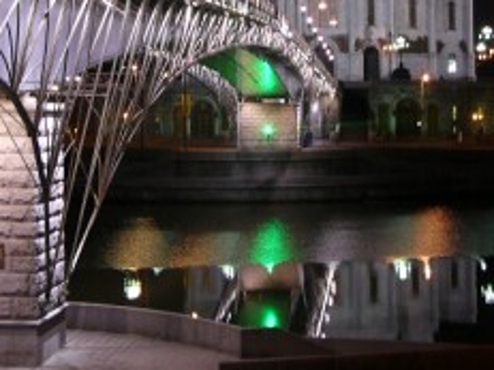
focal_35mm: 78
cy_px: 68
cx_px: 259
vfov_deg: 18.7
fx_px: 1113
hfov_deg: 25.0
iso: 50
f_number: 3.3
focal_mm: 6.7
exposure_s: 1/2
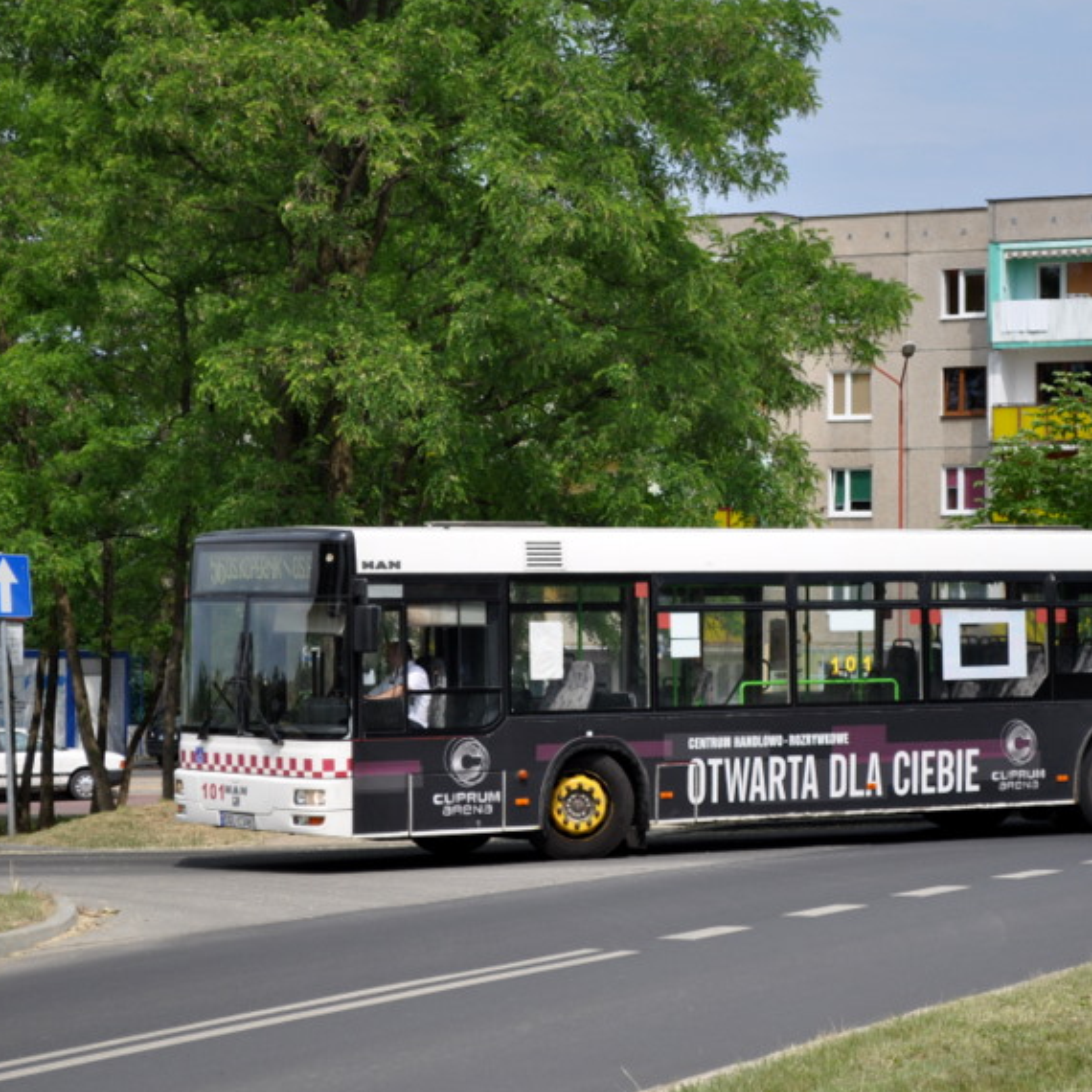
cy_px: 529
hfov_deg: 15.7
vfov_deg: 15.7
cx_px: 653
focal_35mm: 111
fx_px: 3950
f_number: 6.3
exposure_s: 1/1600
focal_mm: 55
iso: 400
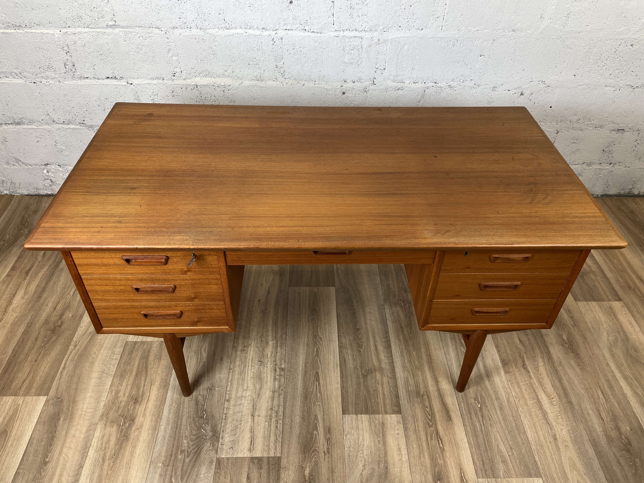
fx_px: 484
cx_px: 322
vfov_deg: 53.1
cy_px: 242
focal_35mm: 26
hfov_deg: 67.3
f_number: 1.6
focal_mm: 4.2
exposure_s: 1/100
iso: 64
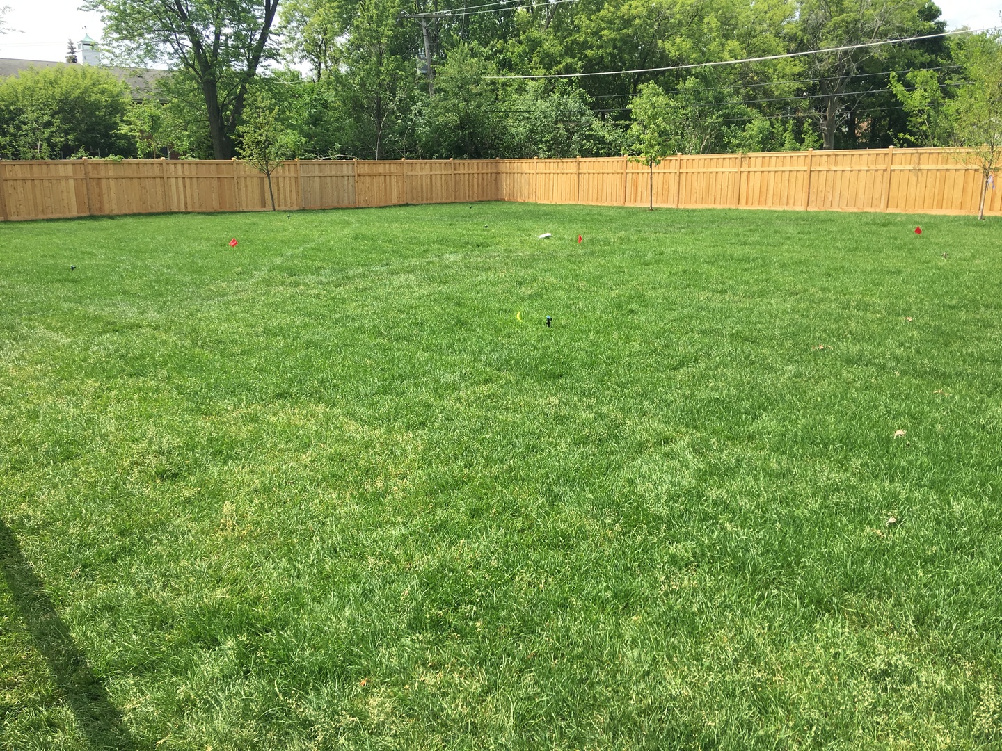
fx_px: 839
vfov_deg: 48.2
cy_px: 376
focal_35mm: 29
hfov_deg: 61.7
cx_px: 501
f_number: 2.2
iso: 25
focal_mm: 4.15
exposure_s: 1/761
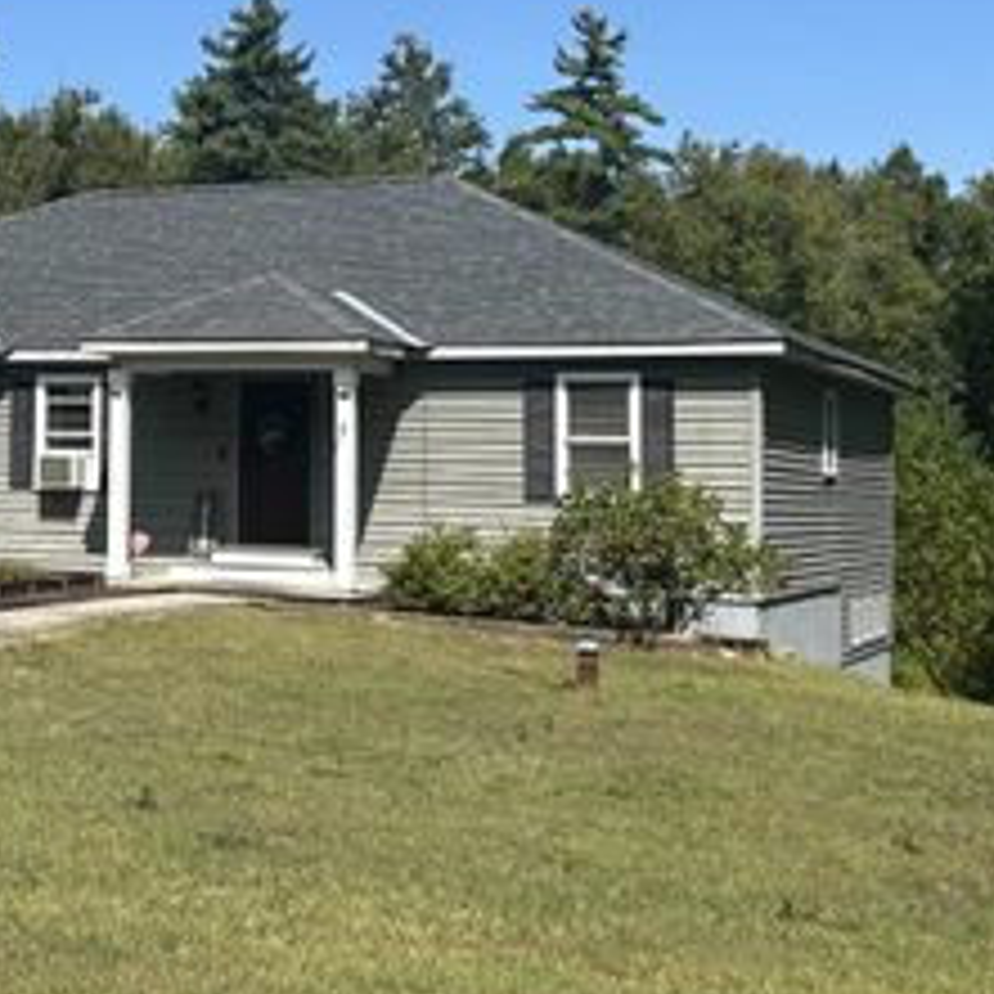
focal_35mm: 64
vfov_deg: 26.8
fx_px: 2079
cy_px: 342
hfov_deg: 25.8
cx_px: 58
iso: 50
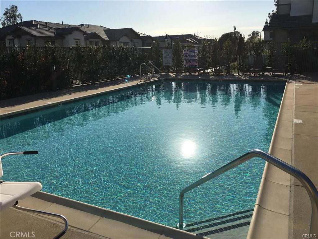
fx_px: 266
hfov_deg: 61.7
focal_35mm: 29
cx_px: 159
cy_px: 120
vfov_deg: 48.2
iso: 25
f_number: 2.2
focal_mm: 4.15
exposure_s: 1/4049
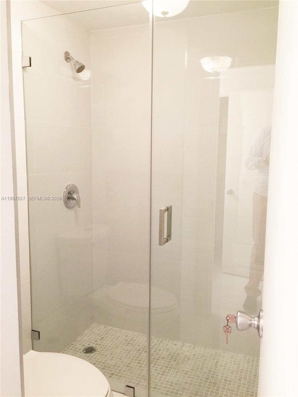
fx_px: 333
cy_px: 198
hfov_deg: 48.2
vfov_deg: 61.7
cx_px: 149
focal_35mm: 29
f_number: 2.2
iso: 50
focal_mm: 4.15
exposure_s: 1/15
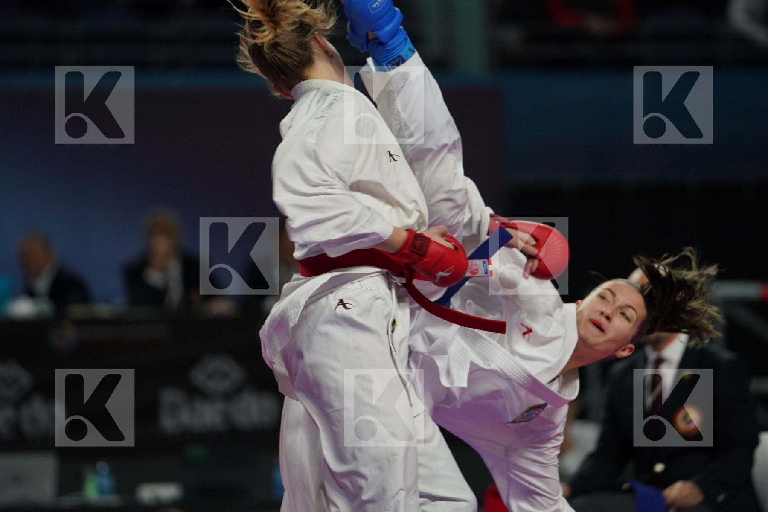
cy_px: 256
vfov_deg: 4.6
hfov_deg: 6.9
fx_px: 6336
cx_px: 384
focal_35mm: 297
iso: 1000
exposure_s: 1/1000
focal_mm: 198
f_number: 2.8
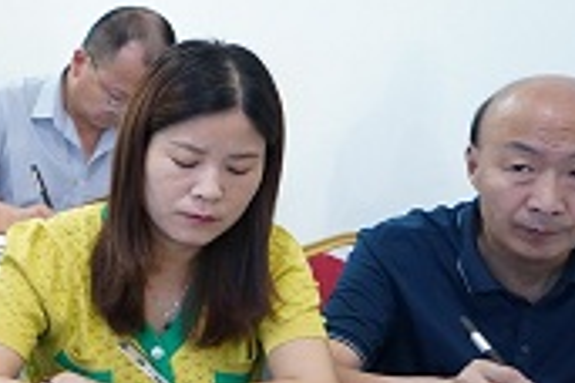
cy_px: 195
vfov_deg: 16.3
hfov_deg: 20.2
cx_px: -330
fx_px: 1342
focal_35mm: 84
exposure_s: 1/80
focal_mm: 24
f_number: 4
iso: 5000
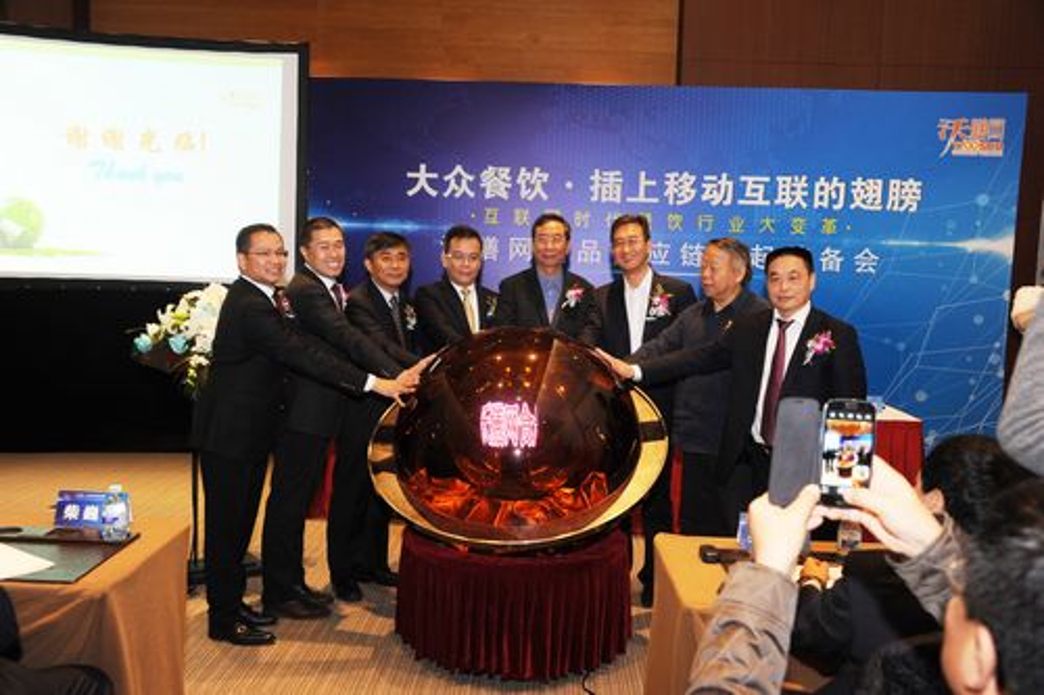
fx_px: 986
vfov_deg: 38.9
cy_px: 348
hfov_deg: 55.8
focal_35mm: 34
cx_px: 522
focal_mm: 34
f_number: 6.3
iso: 1000
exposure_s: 1/60
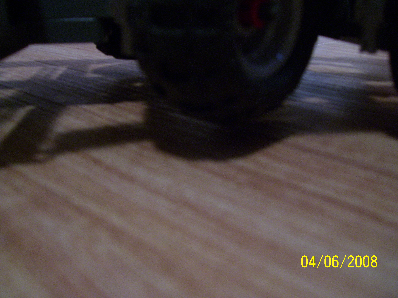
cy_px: 149
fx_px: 425
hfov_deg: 50.1
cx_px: 199
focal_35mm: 37
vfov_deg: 38.7
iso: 160
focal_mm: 6
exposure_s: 1/8
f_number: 2.7
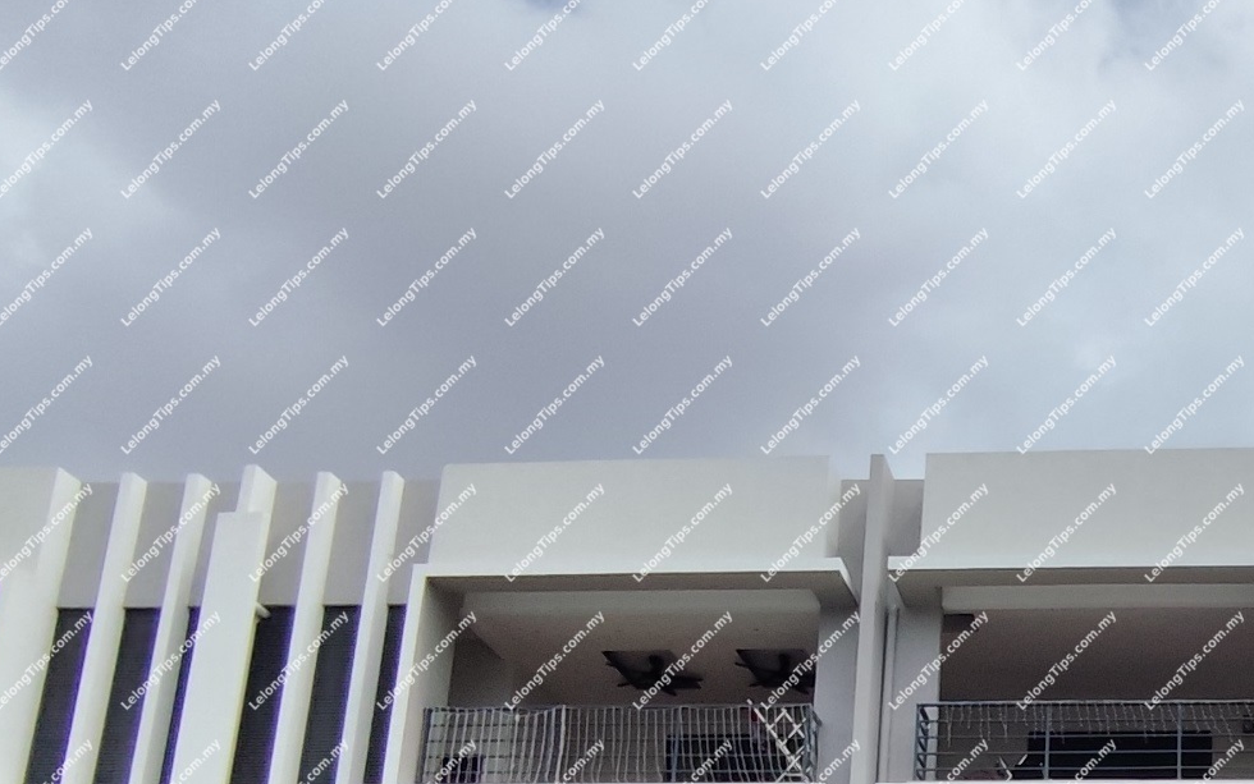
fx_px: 1333
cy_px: 910
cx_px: 1164
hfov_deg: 45.0
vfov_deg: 28.9
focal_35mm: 39
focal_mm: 1.65
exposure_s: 1/3252
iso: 50
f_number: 2.2
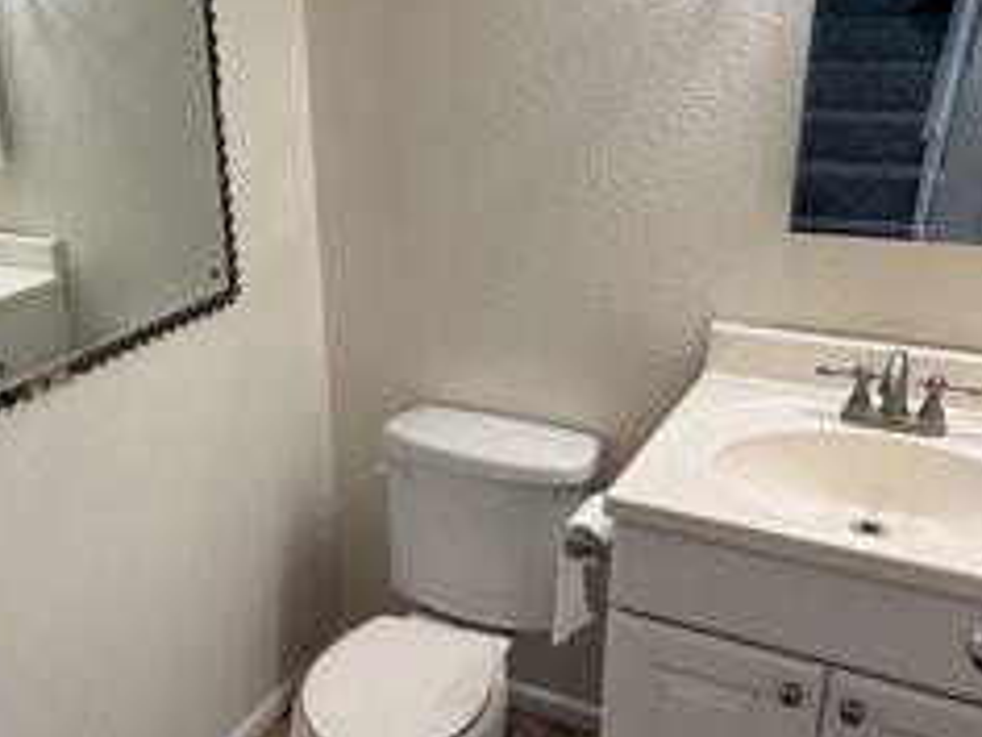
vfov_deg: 37.7
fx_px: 1078
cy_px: 412
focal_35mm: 38
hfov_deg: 48.4
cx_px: 350
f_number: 2.2
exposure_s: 1/120
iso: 100
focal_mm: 2.22
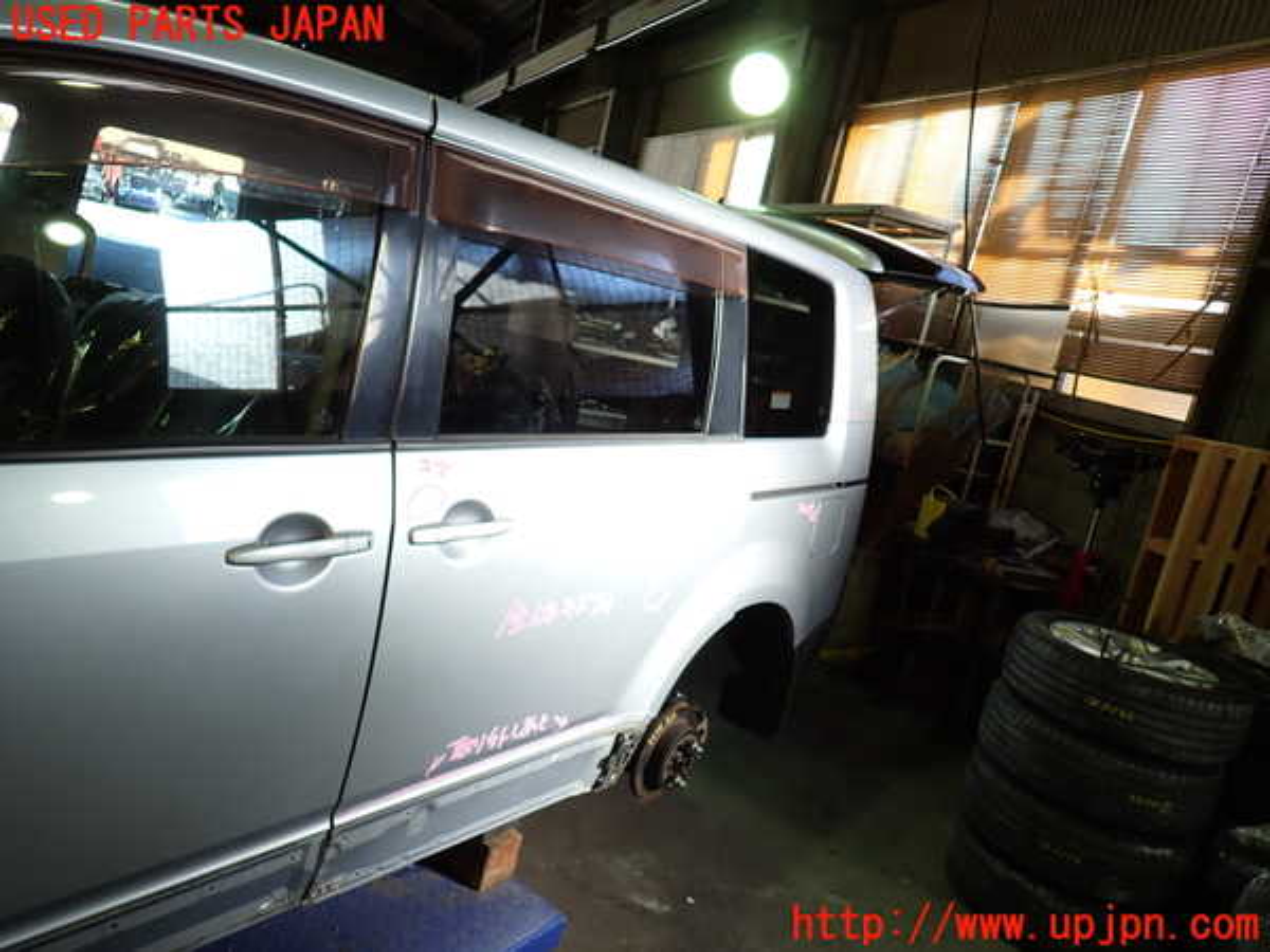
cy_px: 476
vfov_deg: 54.9
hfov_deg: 69.4
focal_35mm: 25
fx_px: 917
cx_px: 635
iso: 100
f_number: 2
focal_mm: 4.5
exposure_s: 1/60
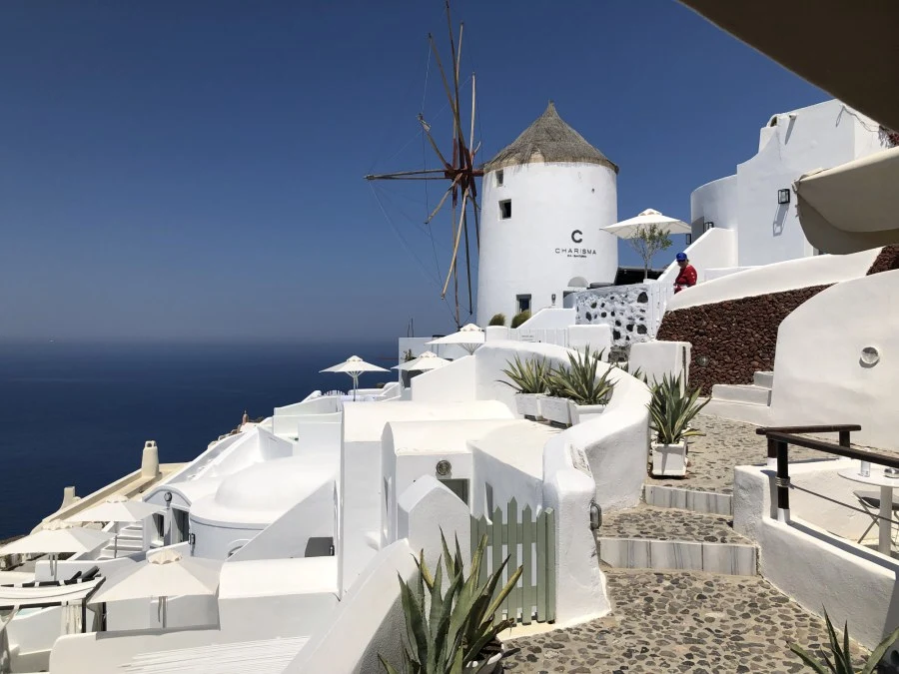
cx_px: 450
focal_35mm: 28
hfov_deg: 63.4
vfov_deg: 49.7
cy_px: 337
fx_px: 727
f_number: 1.8
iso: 20
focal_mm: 4
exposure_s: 1/6024
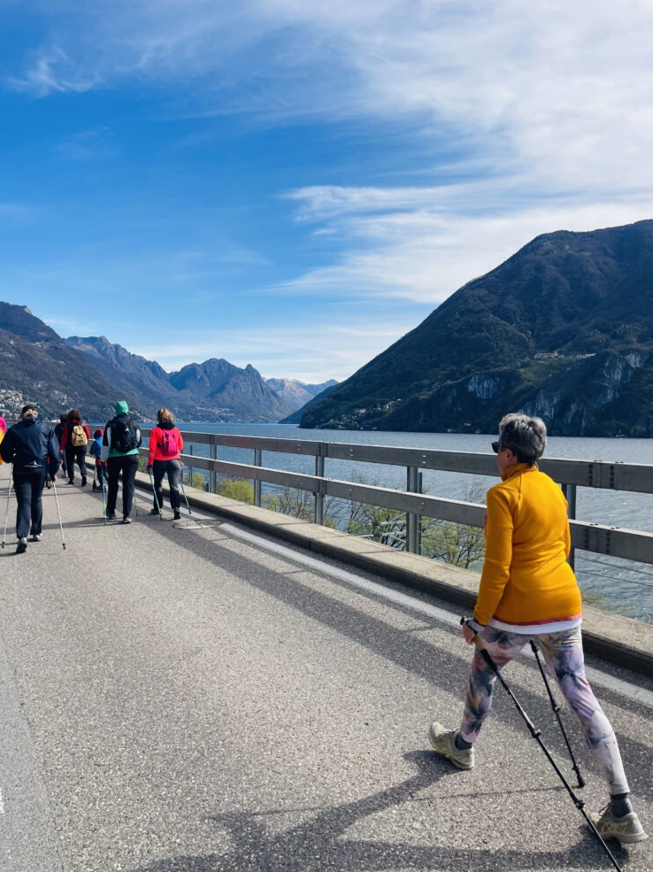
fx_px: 654
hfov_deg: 53.0
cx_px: 324
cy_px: 426
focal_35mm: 26
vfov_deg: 67.3
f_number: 1.6
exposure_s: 1/3559
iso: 32
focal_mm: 5.1
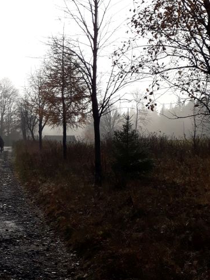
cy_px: 152
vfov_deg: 34.9
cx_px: -3
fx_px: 445
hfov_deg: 25.2
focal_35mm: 55
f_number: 1.9
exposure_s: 1/2500
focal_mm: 3.6
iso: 40
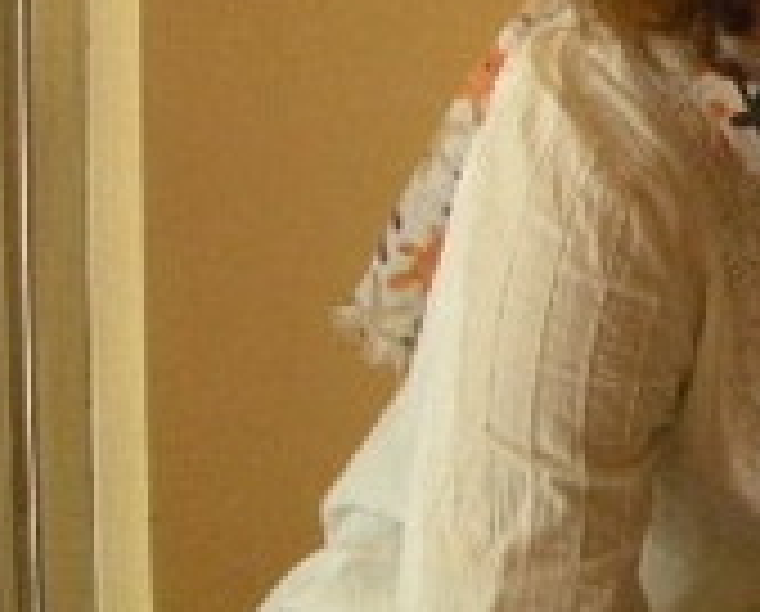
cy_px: -18
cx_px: 1300
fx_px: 2728
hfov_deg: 14.3
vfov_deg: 12.6
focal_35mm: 121
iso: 400
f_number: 2.8
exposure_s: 1/57.1
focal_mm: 5.7
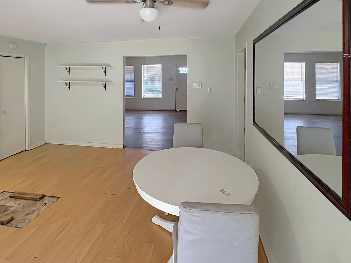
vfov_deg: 71.3
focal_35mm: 18
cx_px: 162
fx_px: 183
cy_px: 114
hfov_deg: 87.6
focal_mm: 2.22
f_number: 2.2
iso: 400
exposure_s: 1/60
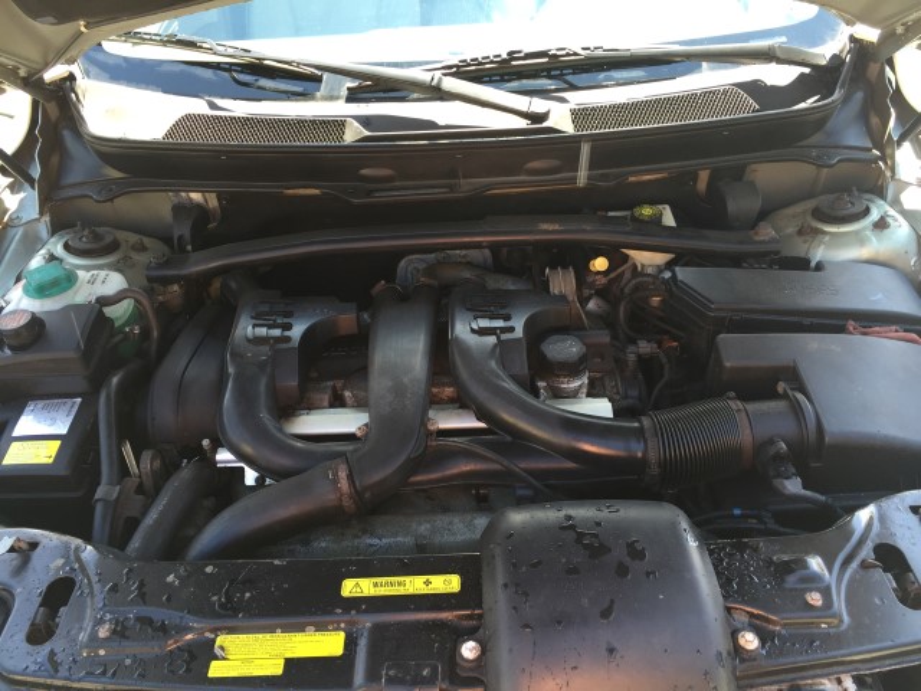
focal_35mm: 29
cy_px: 346
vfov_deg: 48.2
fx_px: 772
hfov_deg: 61.7
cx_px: 460
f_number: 2.2
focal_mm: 4.15
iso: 40
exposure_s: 1/120
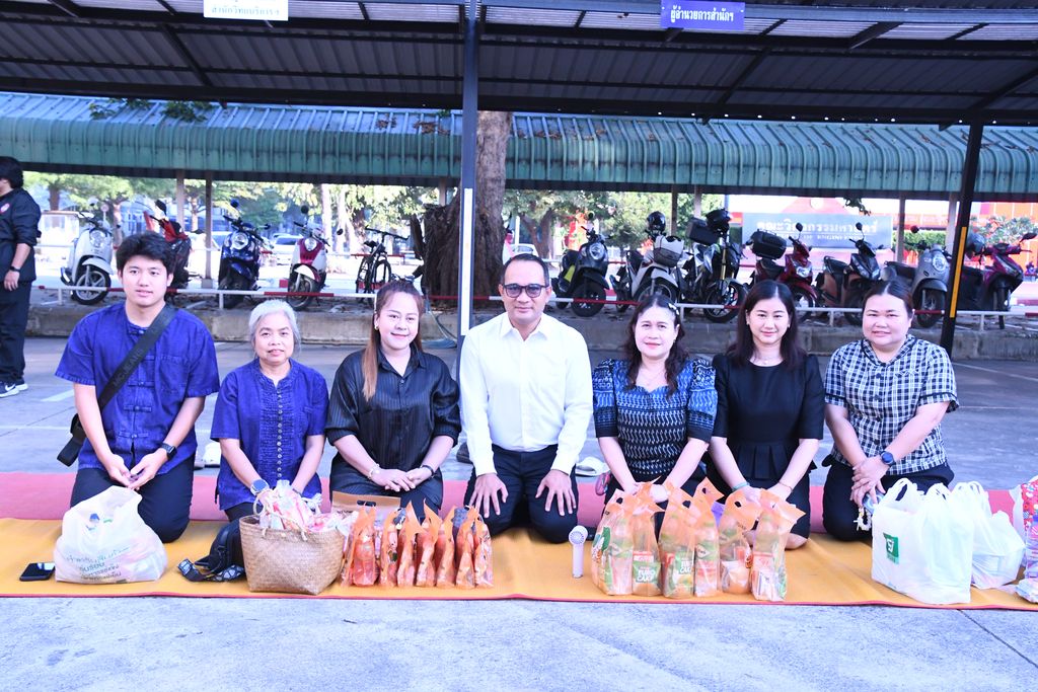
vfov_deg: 34.2
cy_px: 346
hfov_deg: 49.5
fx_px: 1125
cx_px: 519
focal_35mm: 39
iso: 2500
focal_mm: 26
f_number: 9
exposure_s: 1/320
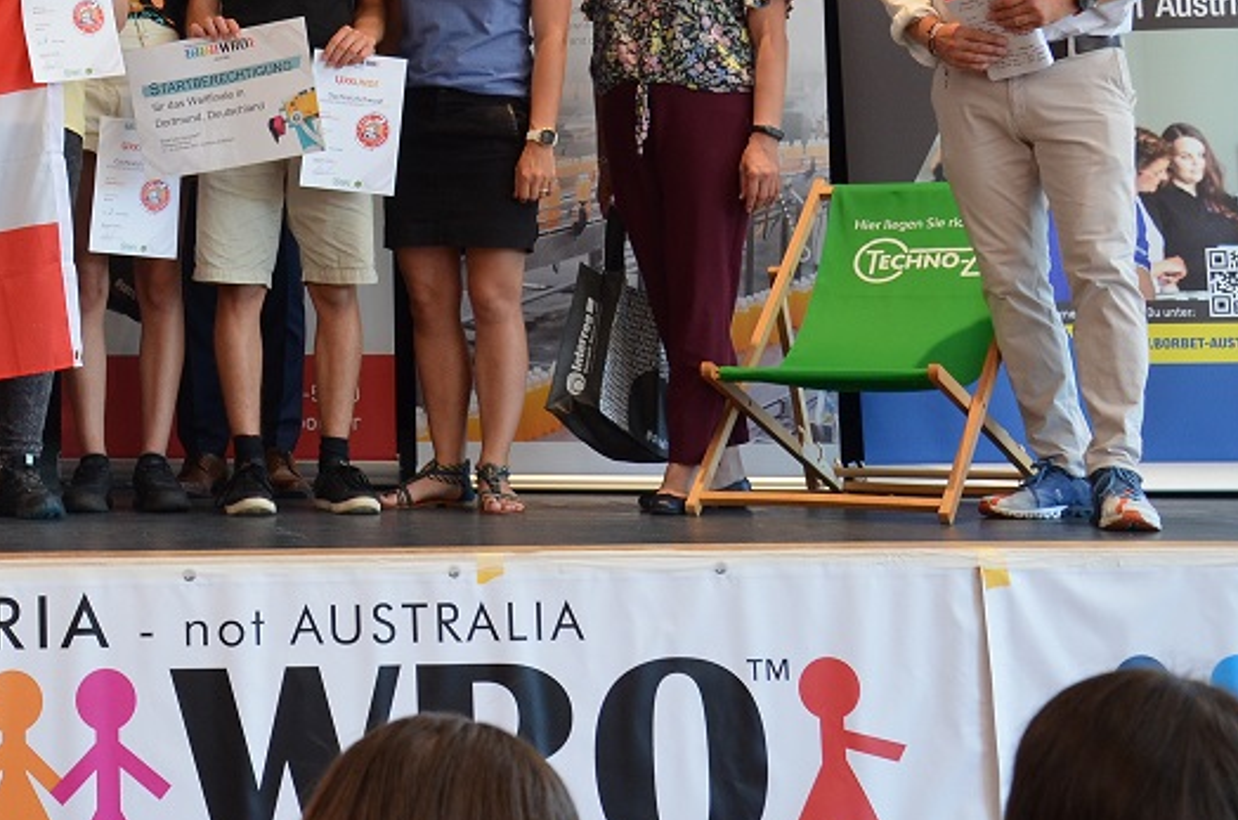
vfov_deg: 15.1
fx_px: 3026
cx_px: -146
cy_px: -35
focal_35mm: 88
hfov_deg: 21.8
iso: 400
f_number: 4
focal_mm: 25
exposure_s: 1/60
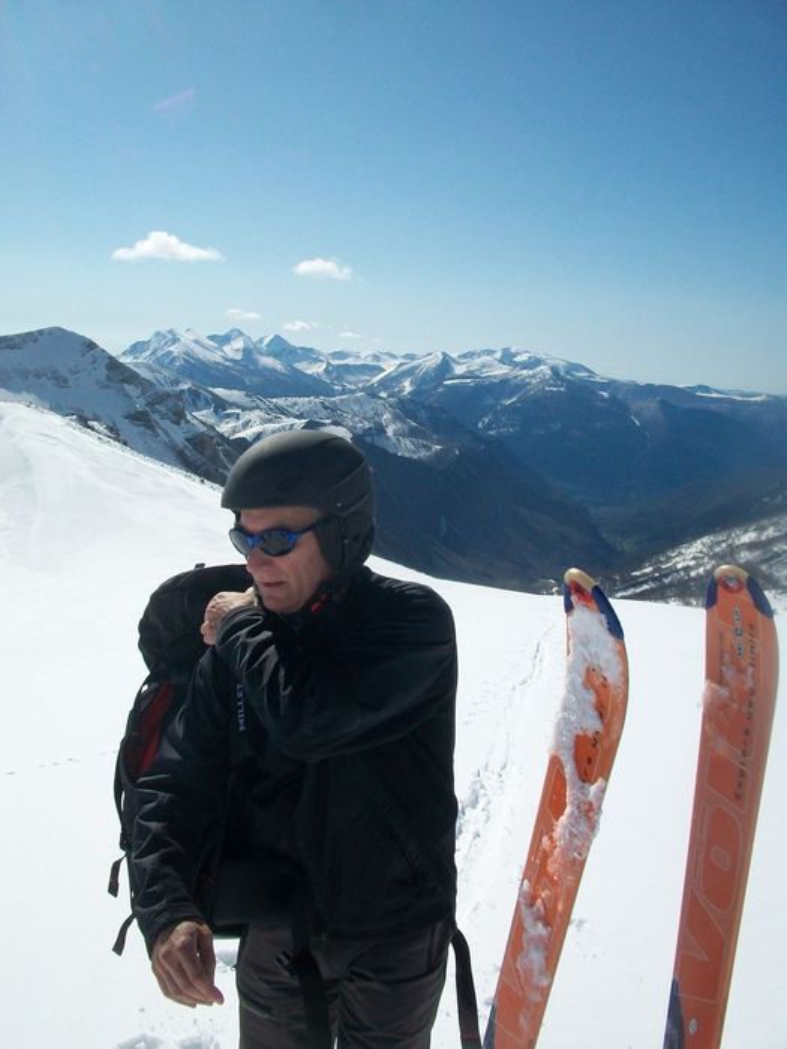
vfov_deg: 54.0
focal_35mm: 34
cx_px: 394
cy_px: 524
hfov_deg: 41.8
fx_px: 1031
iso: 80
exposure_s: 1/1000
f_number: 5.5
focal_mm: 5.7
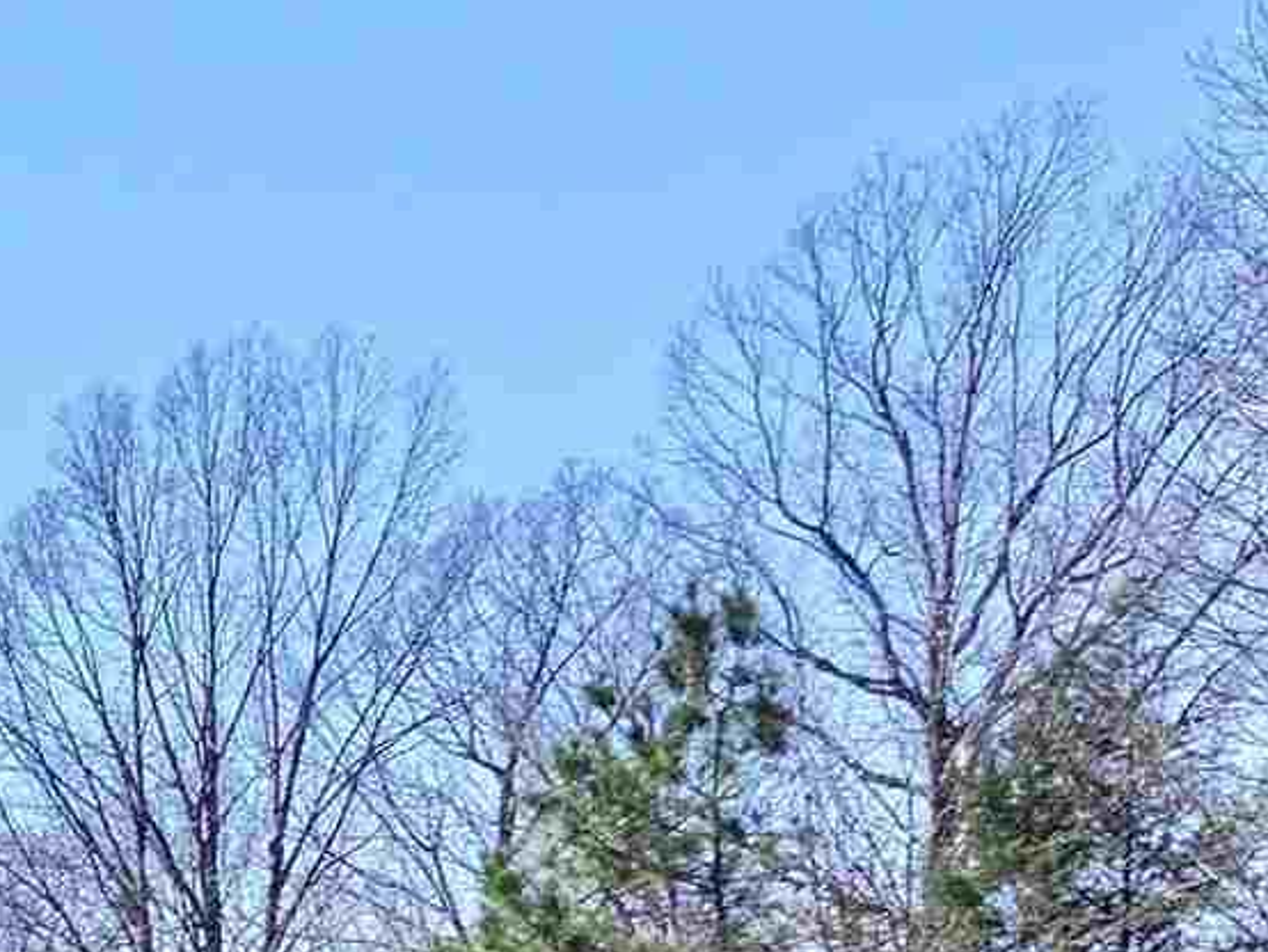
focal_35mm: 133
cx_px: -1657
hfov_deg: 12.2
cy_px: 1782
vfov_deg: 10.4
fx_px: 4874
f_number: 2.8
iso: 250
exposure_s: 1/1600
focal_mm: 12.29
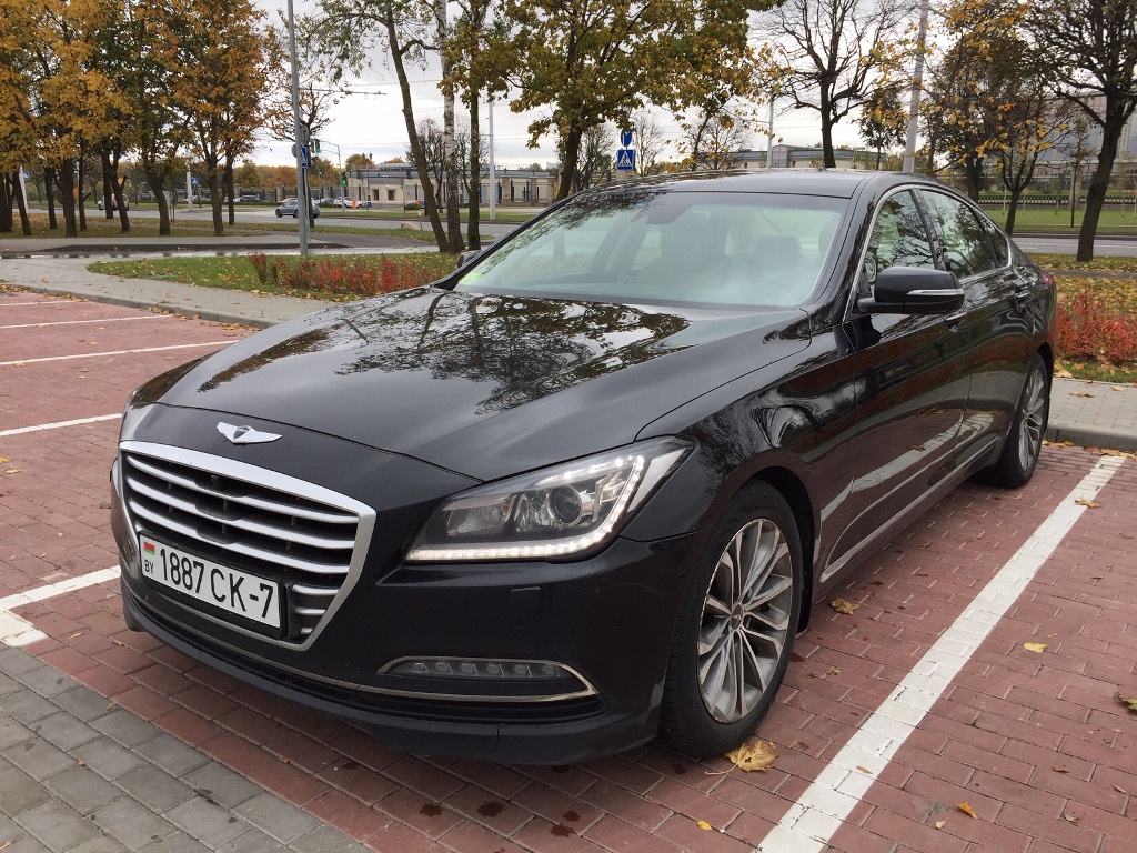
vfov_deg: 48.2
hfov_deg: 61.7
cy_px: 426
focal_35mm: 29
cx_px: 568
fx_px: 953
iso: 32
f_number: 2.2
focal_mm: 4.15
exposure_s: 1/205
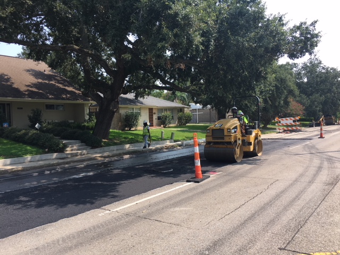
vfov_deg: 48.2
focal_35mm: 29
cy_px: 128
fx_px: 285
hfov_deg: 61.7
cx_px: 170
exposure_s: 1/601
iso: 25
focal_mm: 4.15
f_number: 2.2
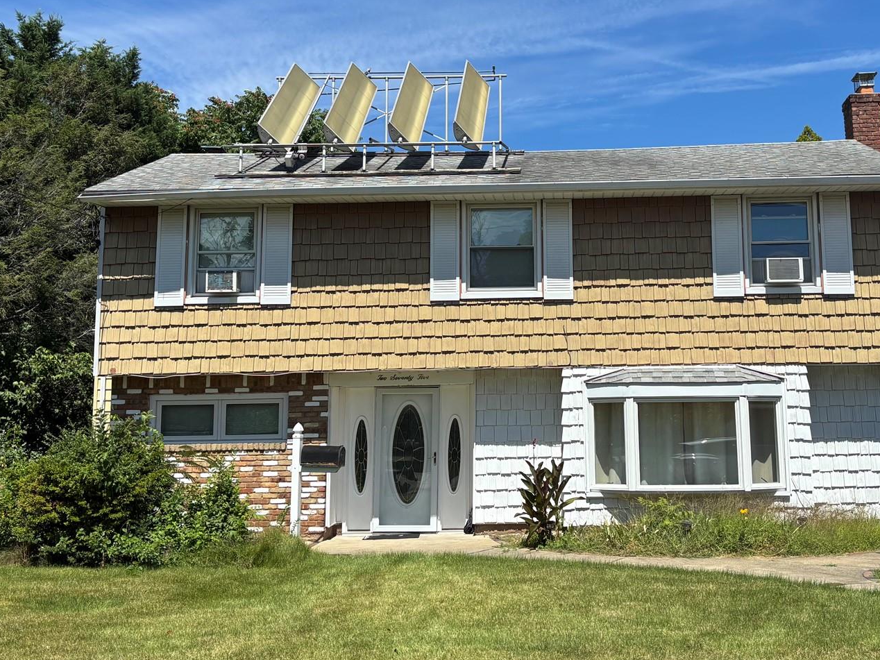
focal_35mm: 42
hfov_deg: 44.4
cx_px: 552
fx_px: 1068
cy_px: 264
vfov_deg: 34.2
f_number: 1.6
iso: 50
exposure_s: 1/3788
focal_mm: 5.96
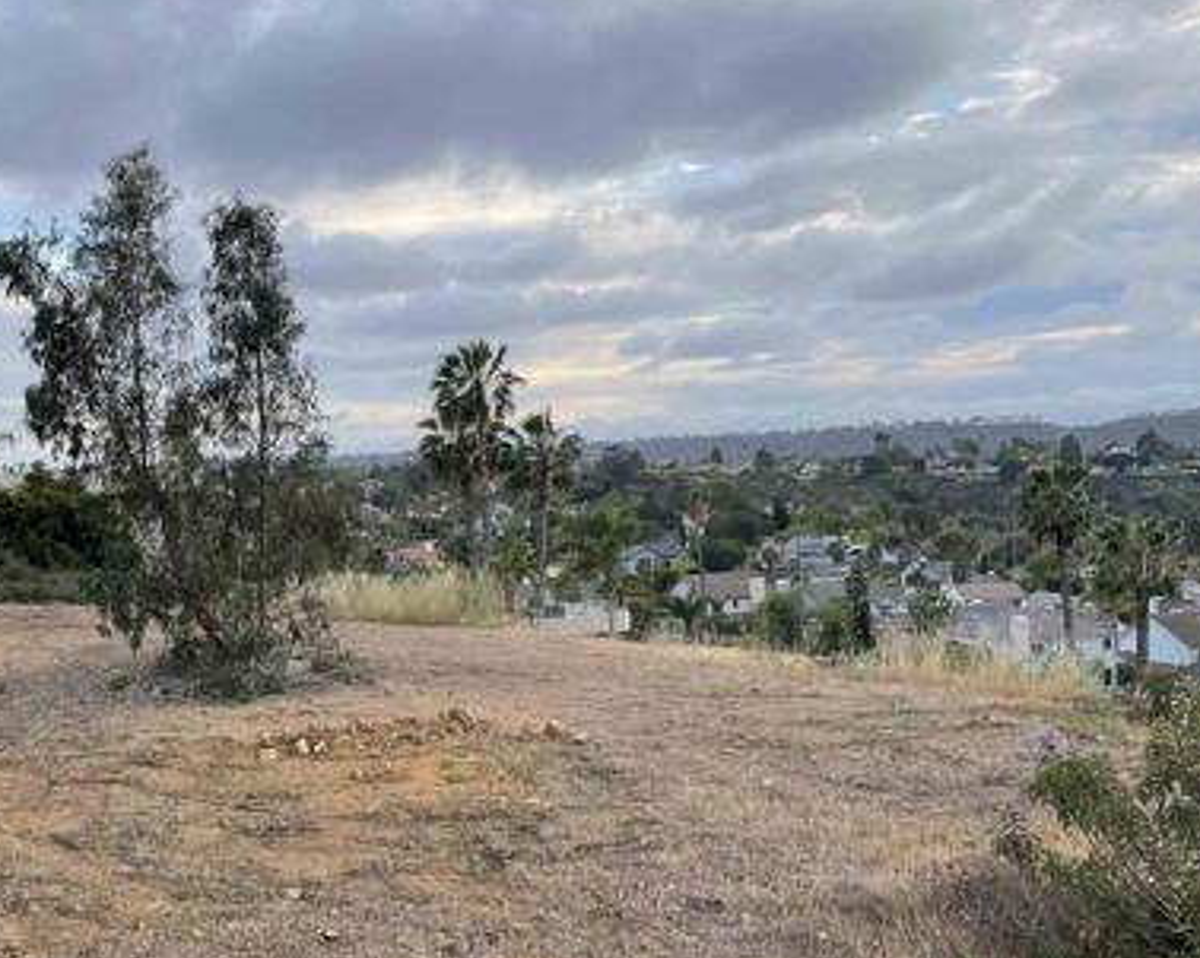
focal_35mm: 43
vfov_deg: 34.8
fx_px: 1526
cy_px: 539
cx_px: 232
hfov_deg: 41.0
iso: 32
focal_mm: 4.2
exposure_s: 1/373
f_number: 1.6
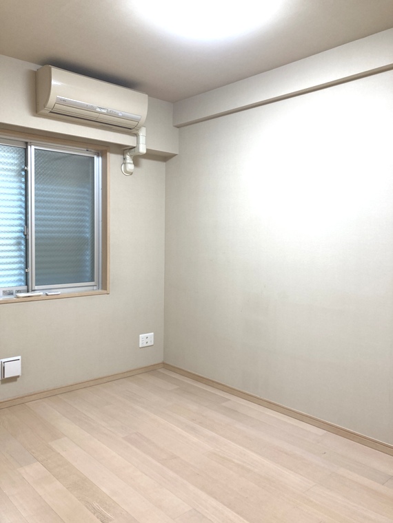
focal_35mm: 28
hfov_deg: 49.7
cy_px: 262
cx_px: 196
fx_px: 424
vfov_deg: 63.4
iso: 100
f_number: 1.8
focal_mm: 3.99
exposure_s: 1/50
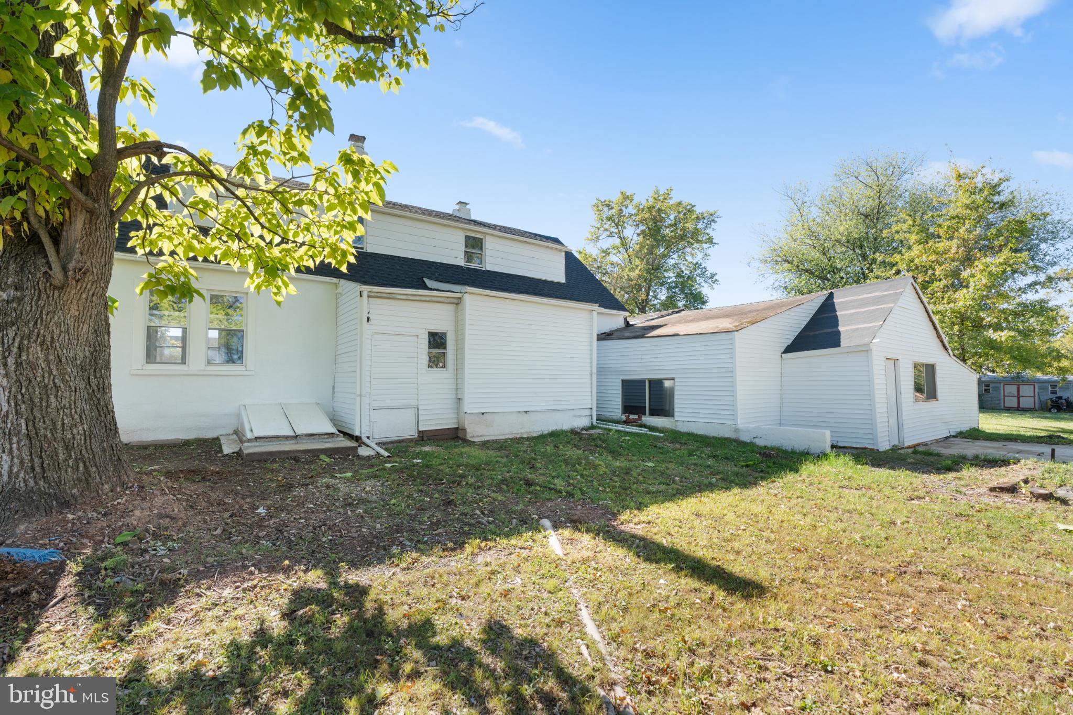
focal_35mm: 16
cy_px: 358
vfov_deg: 73.7
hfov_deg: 96.7
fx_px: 477
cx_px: 536
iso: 400
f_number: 8
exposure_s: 1/125
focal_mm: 16
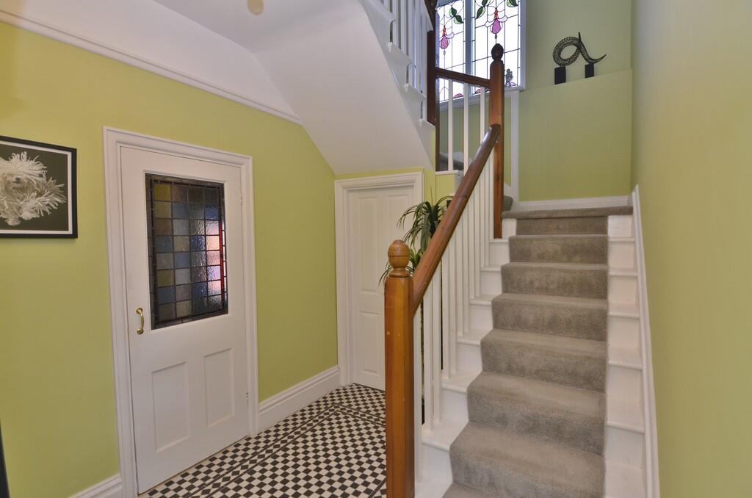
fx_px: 344
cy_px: 249
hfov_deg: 95.1
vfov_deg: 71.8
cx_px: 376
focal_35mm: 16
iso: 500
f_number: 5.6
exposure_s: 1/60
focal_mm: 11
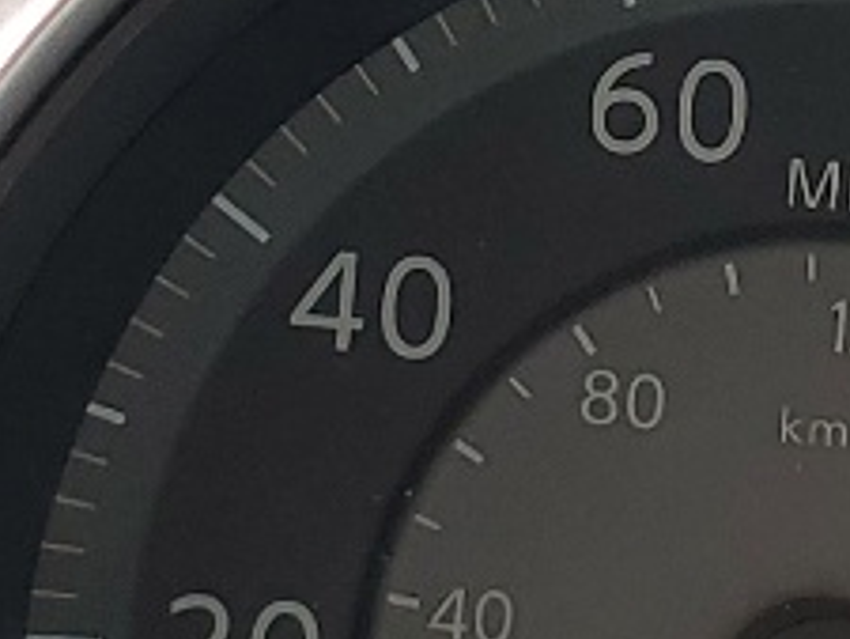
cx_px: 688
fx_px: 4545
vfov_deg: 8.0
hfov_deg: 10.6
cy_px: 329
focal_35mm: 185
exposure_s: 1/139
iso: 50
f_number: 1.5
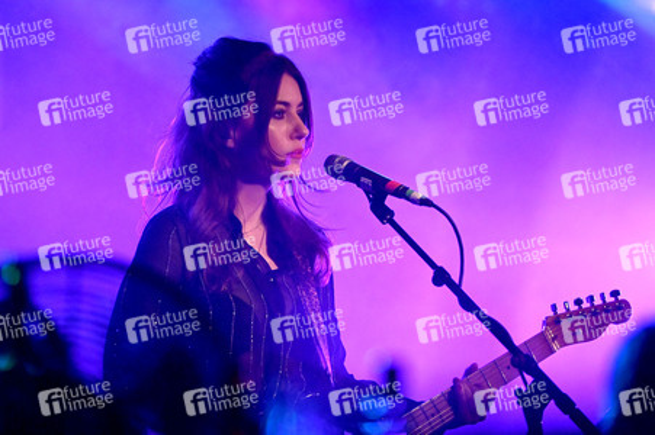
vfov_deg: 6.9
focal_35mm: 200
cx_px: 328
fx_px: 3636
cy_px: 218
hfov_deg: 10.3
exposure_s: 1/400
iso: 8000
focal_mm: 200
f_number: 4
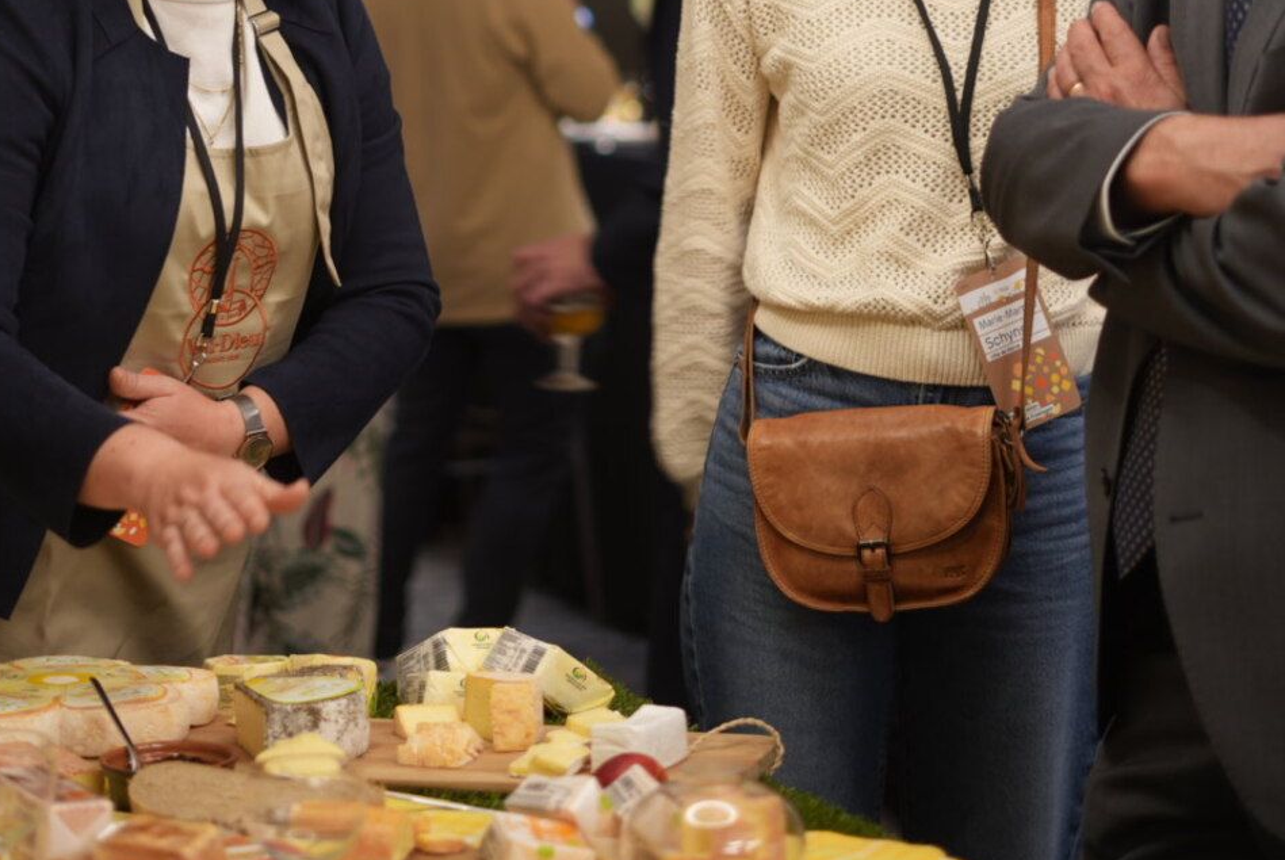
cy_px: 139
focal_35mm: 91
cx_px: 483
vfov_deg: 14.9
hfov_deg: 22.3
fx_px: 3252
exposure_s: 1/50
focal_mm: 50
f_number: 1.8
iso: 200
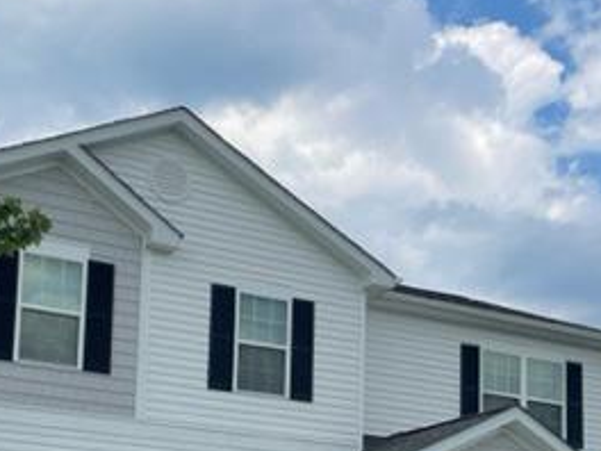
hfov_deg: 30.7
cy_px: 449
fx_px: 1094
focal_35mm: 63
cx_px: 260
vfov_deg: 22.4
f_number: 1.6
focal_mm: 4.2
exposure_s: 1/4464
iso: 32
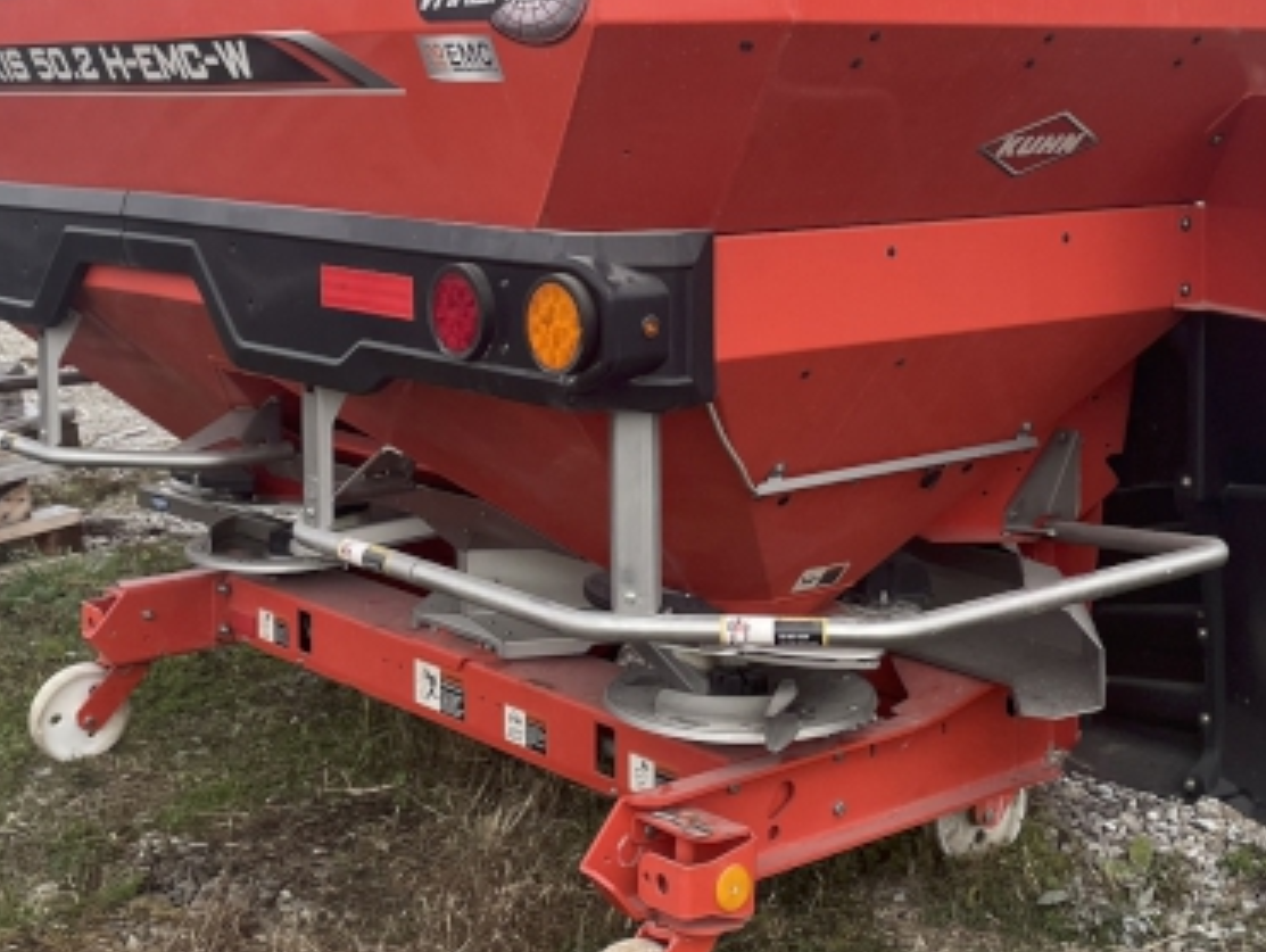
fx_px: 2050
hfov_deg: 34.3
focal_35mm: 56
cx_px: 693
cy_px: 232
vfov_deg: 25.8
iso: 32
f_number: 1.6
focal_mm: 4.2
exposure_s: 1/2092
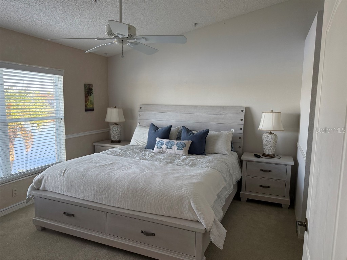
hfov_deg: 71.6
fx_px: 241
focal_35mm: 24
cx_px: 174
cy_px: 130
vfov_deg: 56.8
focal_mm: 6.76
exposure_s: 1/176
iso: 200
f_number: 1.78
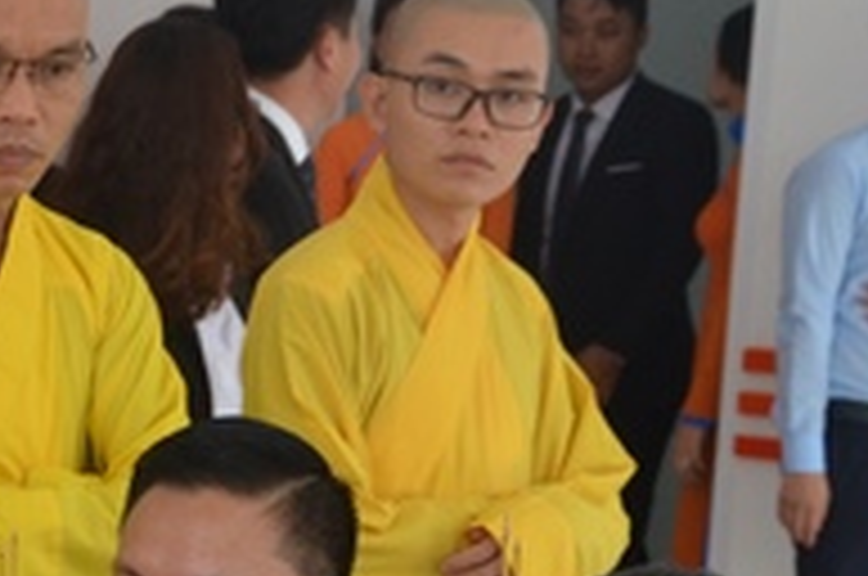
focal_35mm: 177
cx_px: -112
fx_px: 4253
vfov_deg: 7.7
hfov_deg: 11.5
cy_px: 560
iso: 1000
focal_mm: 35
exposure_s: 1/200
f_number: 7.1
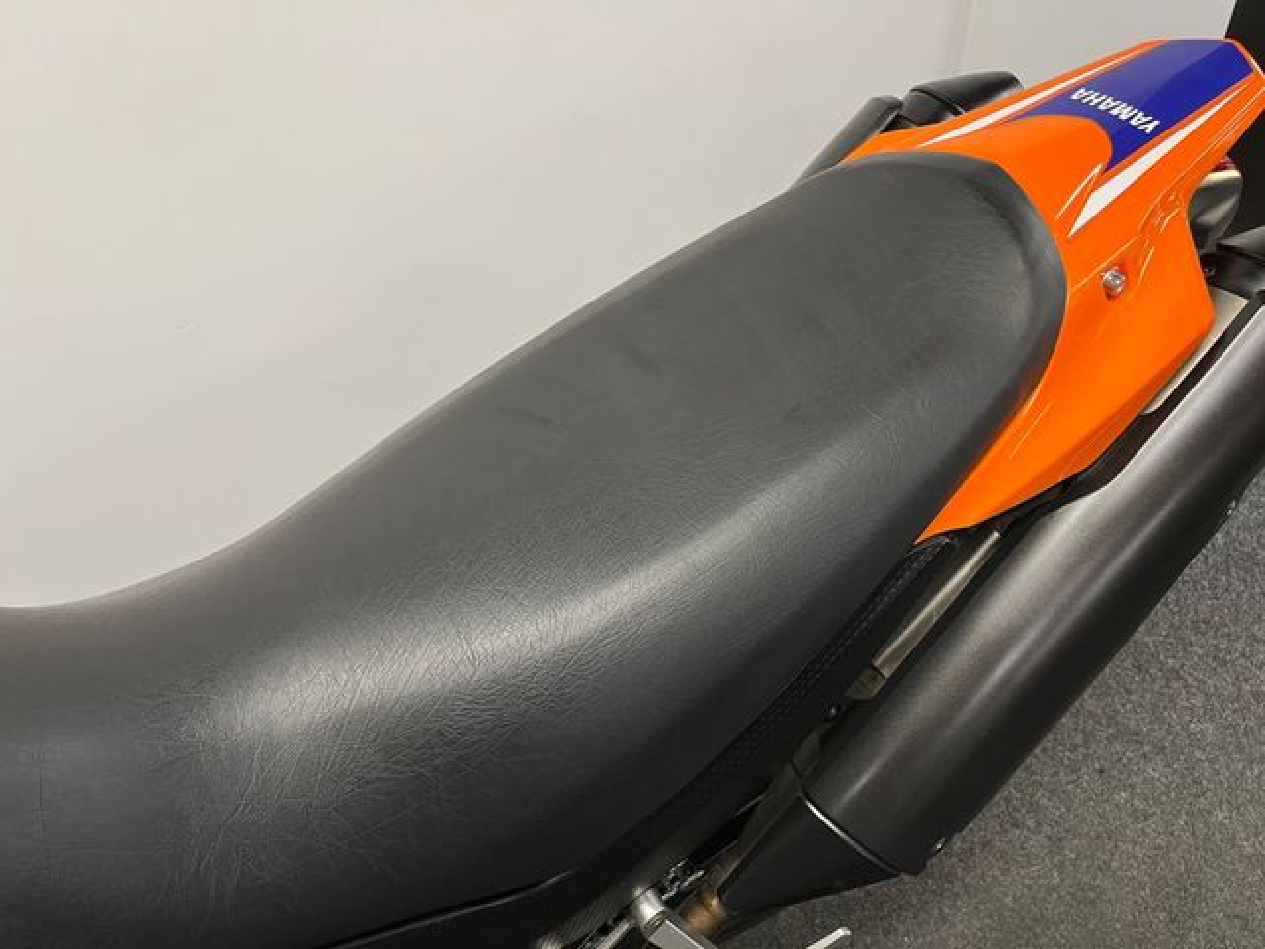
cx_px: 632
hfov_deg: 67.3
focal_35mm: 26
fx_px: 950
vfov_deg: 53.1
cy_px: 474
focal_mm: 5.1
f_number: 1.6
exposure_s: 1/50
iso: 125
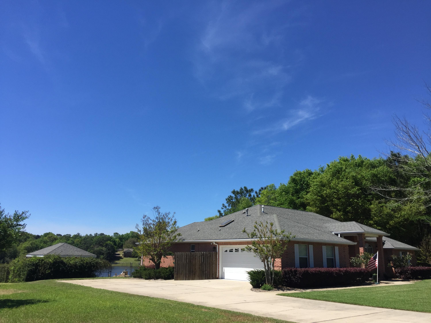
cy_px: 162
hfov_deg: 61.7
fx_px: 361
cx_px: 216
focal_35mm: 29
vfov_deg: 48.2
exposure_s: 1/2198
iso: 32
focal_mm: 4.15
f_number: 2.2
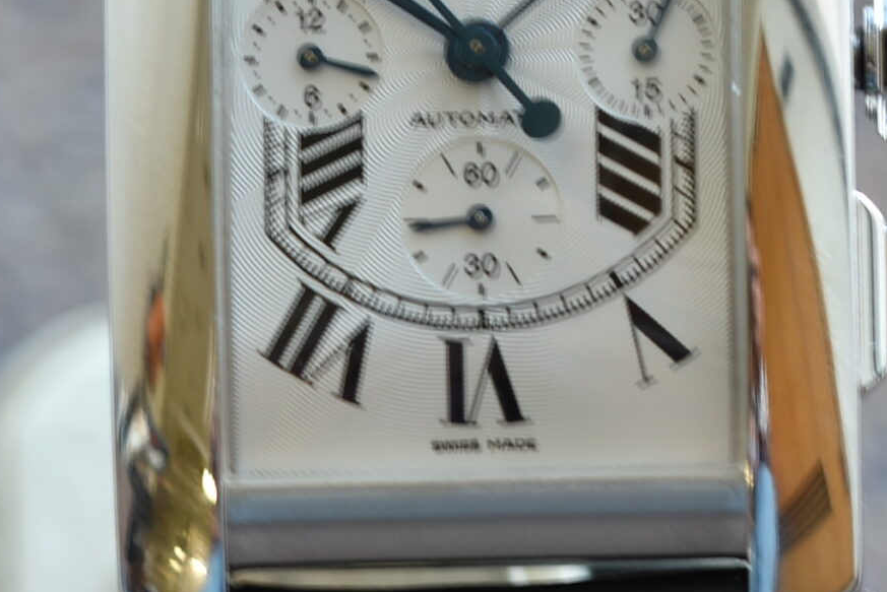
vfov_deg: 3.5
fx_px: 9761
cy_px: 232
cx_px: 409
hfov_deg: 5.2
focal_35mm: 396
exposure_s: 1/13
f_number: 6.3
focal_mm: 90
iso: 100
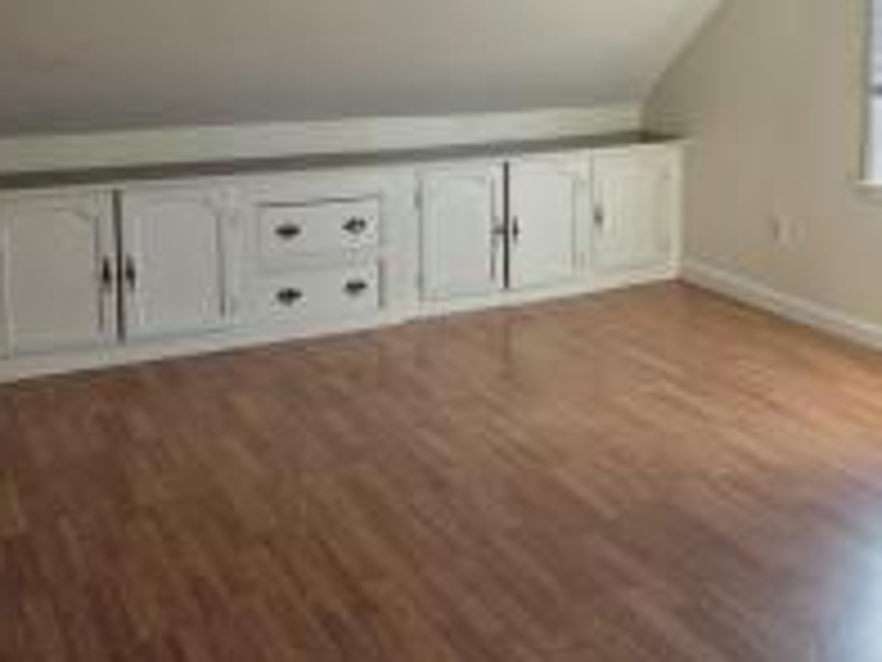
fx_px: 1198
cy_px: 135
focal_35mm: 47
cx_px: 630
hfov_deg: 39.6
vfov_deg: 30.2
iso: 50
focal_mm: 6.3
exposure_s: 1/180
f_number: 1.7
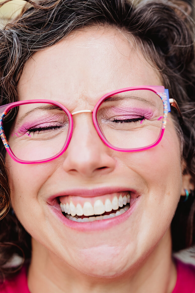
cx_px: 89
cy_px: 101
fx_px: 1050
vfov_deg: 15.9
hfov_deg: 10.6
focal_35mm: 129
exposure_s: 1/640
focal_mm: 85
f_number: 2.8
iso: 200
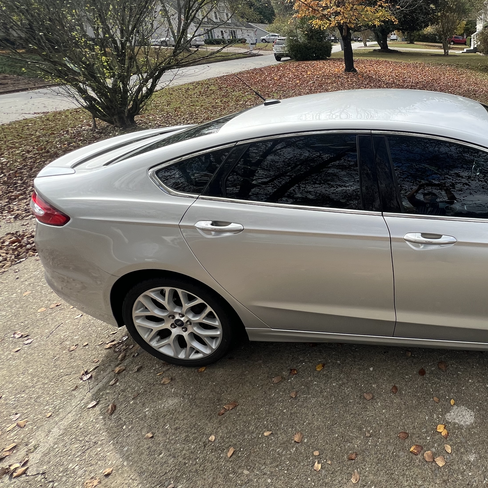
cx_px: 419
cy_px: 169
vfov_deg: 70.4
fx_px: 335
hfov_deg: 63.0
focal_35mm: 21
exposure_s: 1/737
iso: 32
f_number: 1.8
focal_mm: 1.57
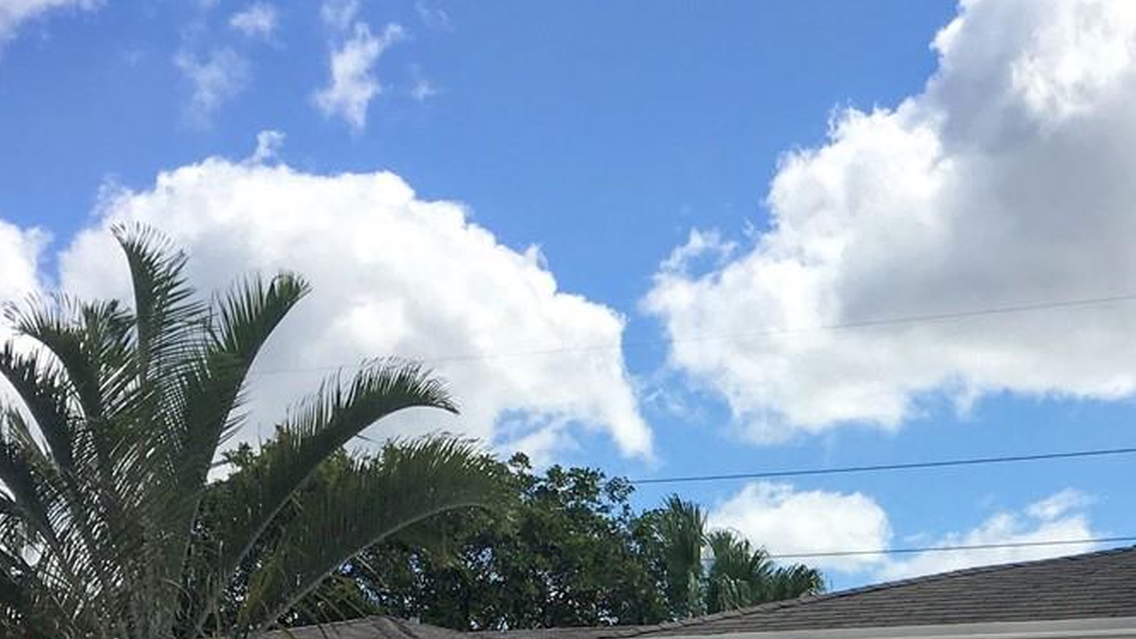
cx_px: 945
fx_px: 2289
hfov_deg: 27.2
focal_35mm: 76
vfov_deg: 14.9
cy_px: 914
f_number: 2.2
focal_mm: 4.15
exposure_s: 1/2079
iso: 25
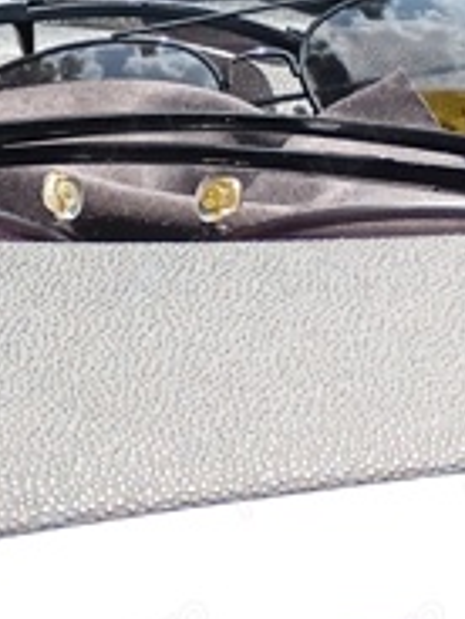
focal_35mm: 143
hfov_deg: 10.3
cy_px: -37
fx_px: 2561
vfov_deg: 13.6
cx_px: -20
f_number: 1.8
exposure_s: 1/115
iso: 103
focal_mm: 4.27
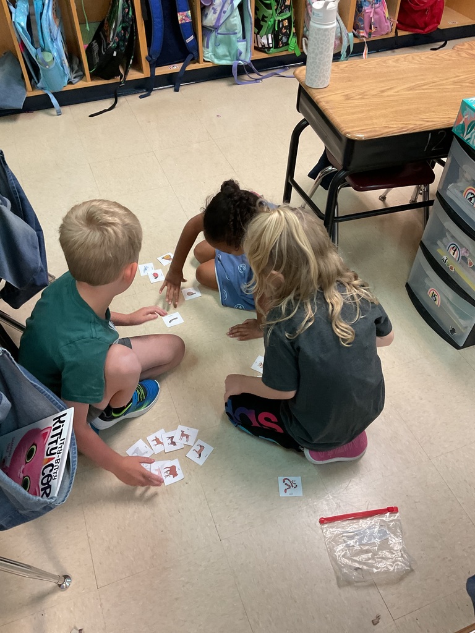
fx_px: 531
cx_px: 238
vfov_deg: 61.7
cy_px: 316
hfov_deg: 48.2
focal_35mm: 29
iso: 125
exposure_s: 1/60
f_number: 1.8
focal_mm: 3
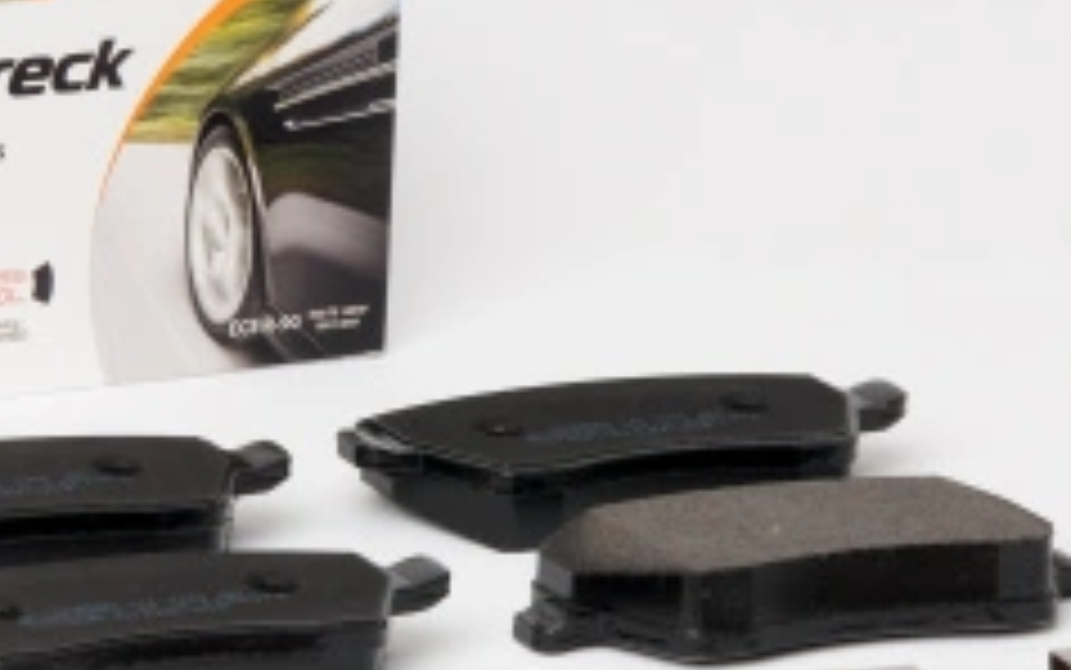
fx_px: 6199
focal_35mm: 212
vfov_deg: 6.2
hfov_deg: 9.9
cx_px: 540
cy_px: 567
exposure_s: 1/200
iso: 100
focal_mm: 55
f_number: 13
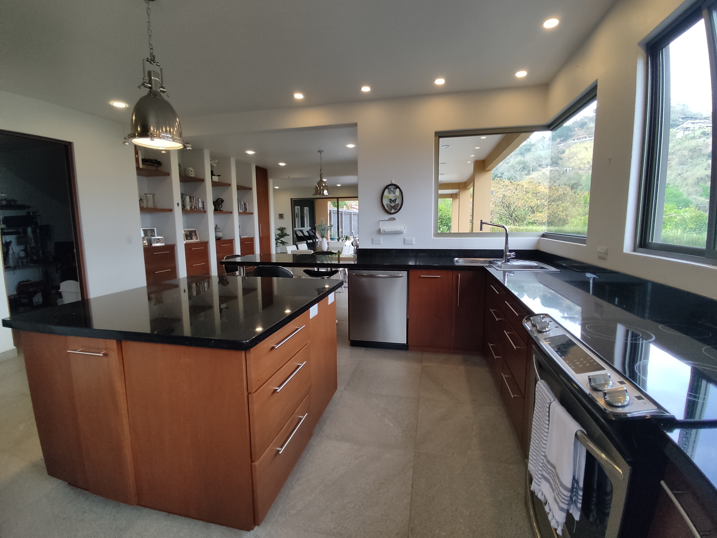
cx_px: 358
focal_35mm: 15
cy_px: 269
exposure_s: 1/100
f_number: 2.2
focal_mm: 1.6
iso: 88
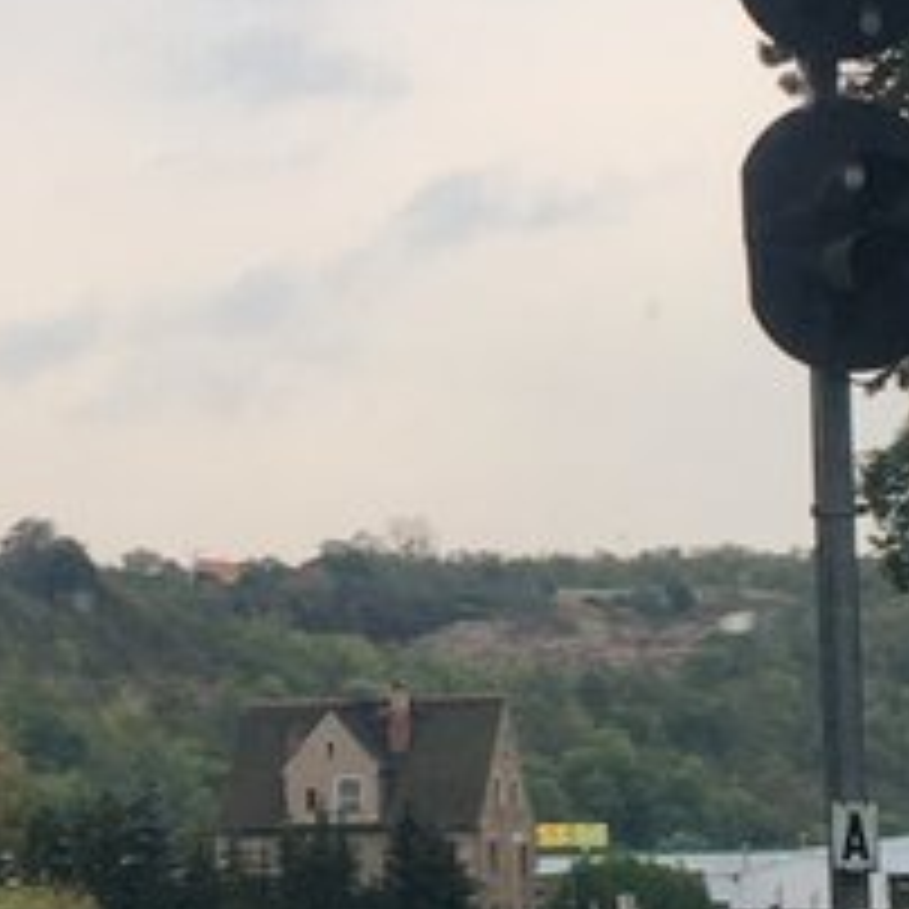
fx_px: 4516
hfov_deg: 11.5
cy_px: 328
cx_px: 234
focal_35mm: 152
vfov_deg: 11.5
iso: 40
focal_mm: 4.15
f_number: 2.2
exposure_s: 1/100
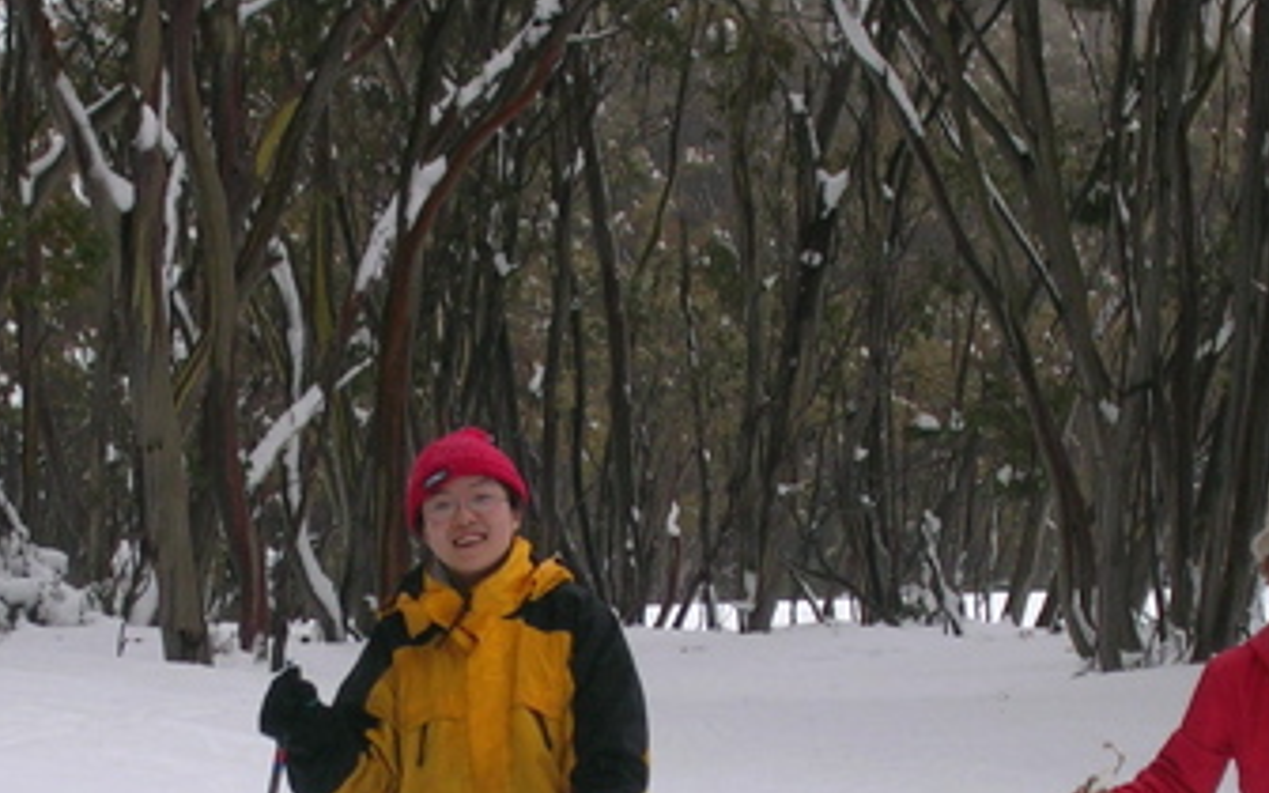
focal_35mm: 212
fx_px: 7332
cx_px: 415
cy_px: 838
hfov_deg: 9.9
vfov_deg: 6.2
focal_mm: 16.2
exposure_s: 1/149
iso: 50
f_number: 4.9
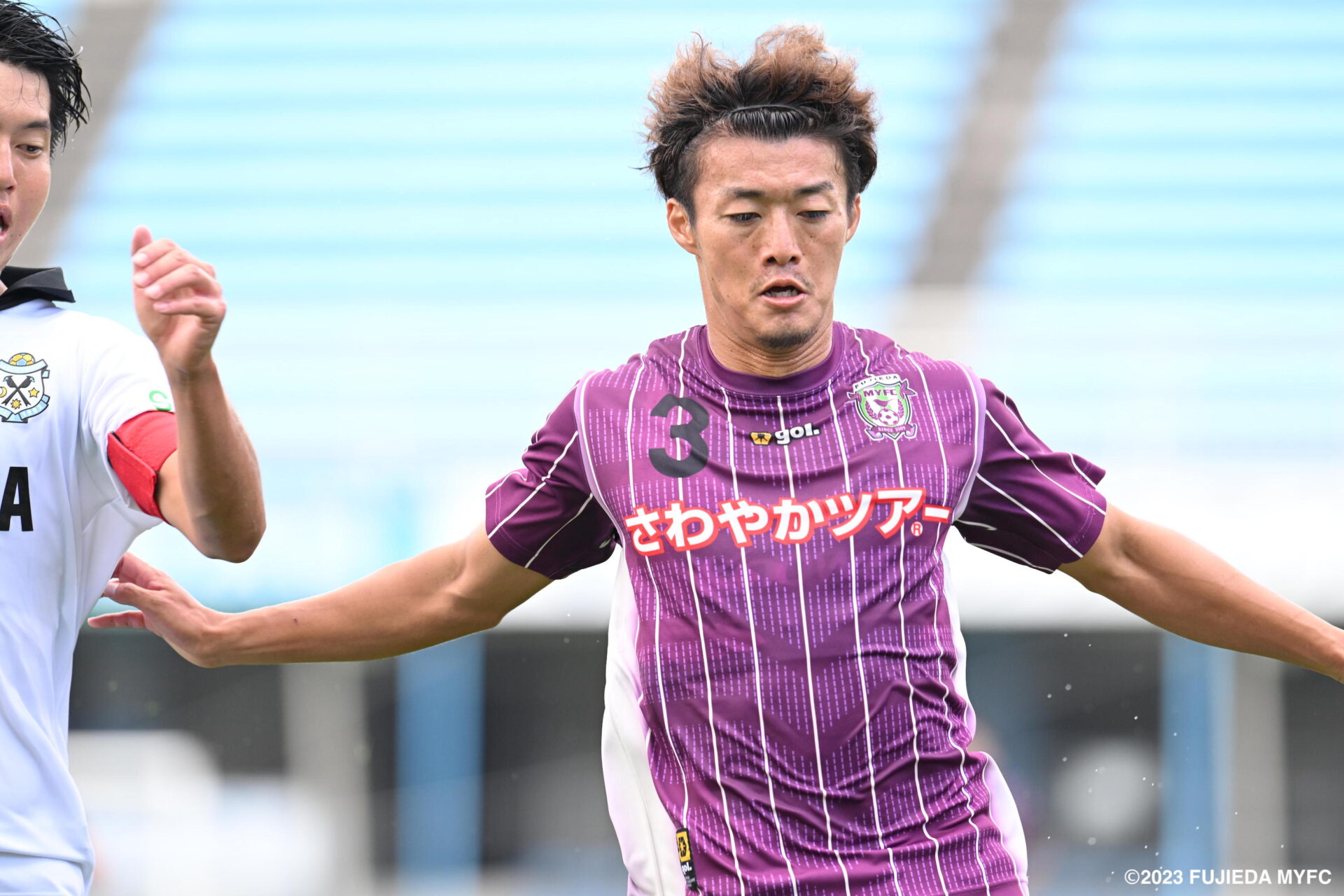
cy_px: 448
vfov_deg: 3.4
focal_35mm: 400
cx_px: 672
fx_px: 14932
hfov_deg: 5.2
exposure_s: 1/1250
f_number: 4.5
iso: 1250
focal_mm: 400
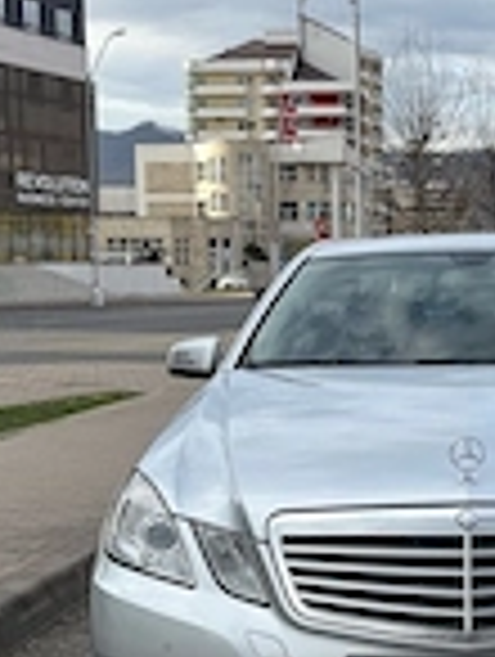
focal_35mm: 71
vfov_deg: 27.3
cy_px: 378
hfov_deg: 20.3
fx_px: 1350
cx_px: 459
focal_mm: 5.96
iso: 50
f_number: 1.6
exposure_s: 1/1364
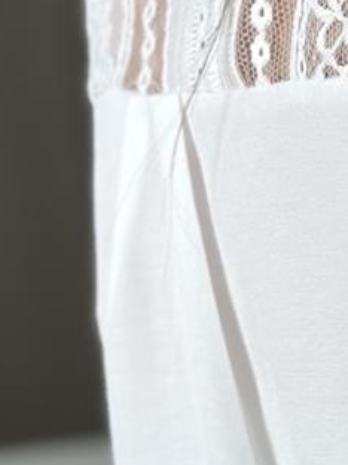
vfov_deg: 8.0
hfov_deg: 6.0
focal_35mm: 246
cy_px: 577
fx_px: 3297
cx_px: 564
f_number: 1.78
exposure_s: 1/278
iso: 80
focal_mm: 6.86
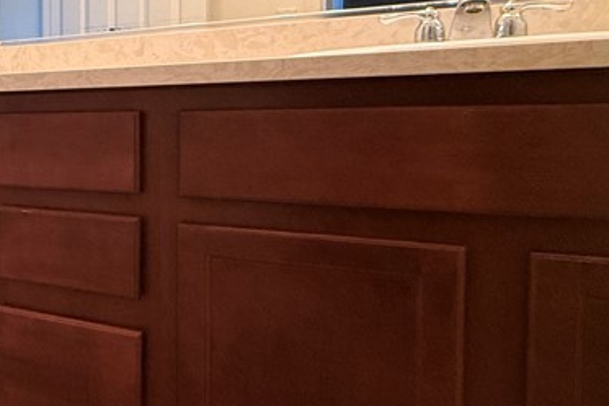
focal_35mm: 40
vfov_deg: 33.2
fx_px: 677
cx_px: -98
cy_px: 143
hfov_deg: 38.0
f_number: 2.2
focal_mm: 2.22
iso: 320
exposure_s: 1/60
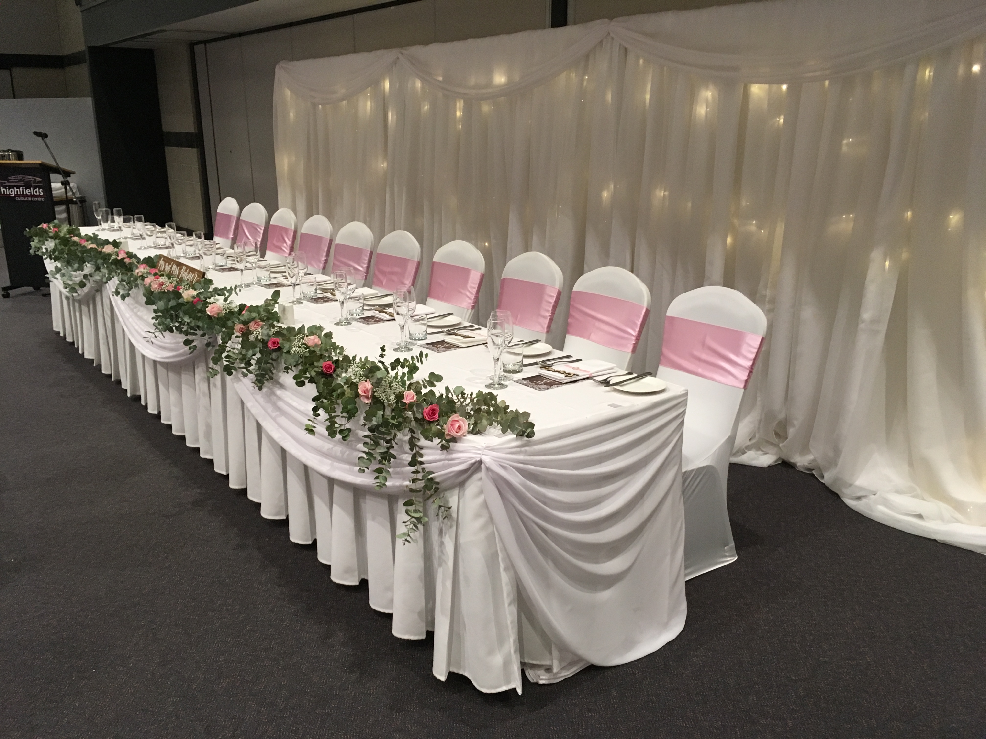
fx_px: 826
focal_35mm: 29
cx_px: 493
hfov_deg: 61.7
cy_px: 370
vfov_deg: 48.2
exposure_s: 1/33
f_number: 2.2
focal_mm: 4.15
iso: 160
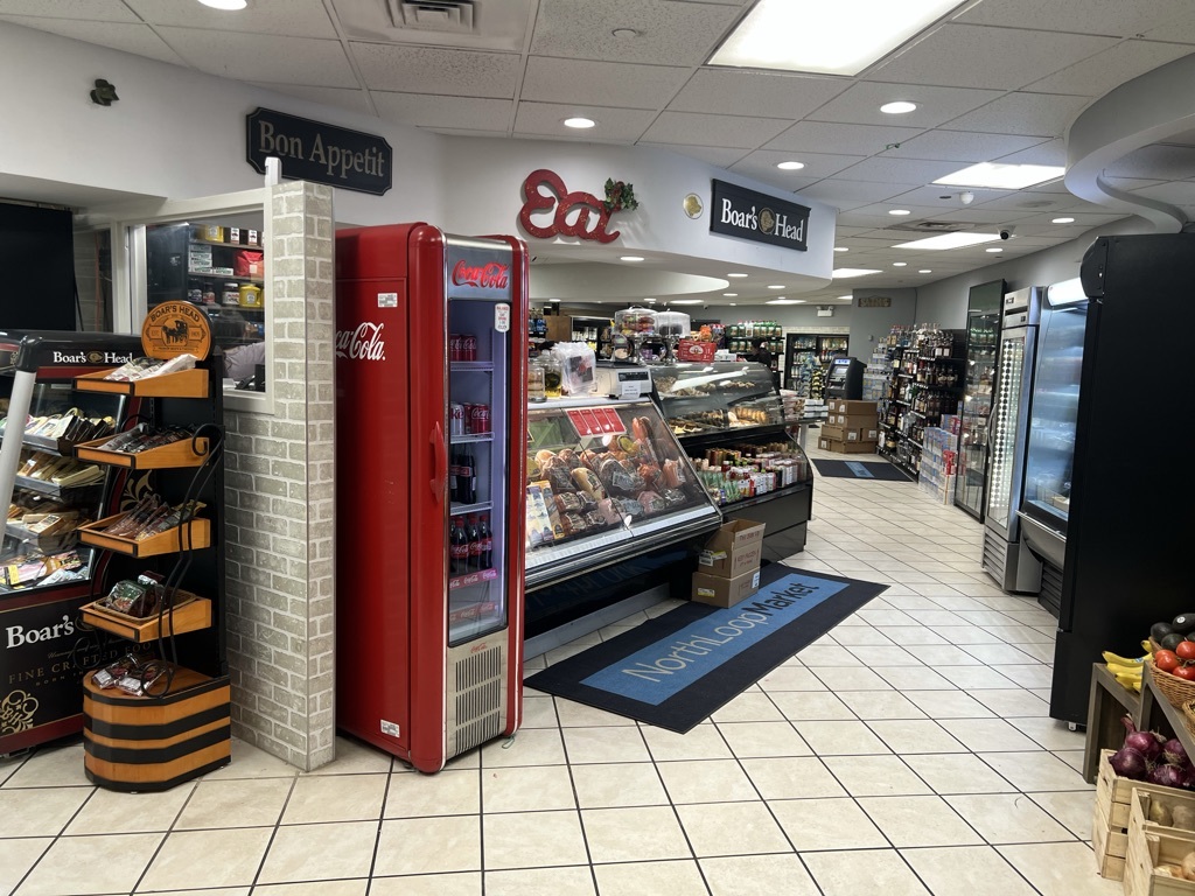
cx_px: 598
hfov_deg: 67.3
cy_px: 448
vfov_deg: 53.1
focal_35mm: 26
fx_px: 898
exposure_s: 1/120
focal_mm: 5.7
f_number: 1.5
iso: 80
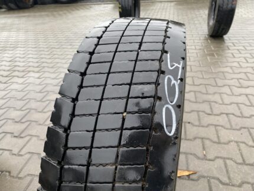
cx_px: 127
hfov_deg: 67.3
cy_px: 96
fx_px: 191
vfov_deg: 53.1
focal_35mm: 26
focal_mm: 4.25
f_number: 1.8
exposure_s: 1/122
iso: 50
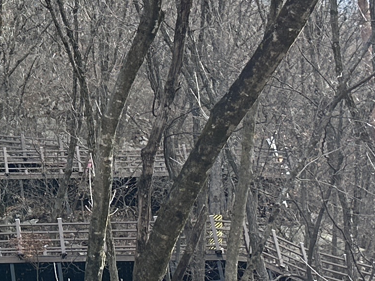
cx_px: -99
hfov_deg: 15.0
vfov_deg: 11.8
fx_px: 1365
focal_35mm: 126
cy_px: 160
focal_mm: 6.86
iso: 80
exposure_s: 1/1119
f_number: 1.78
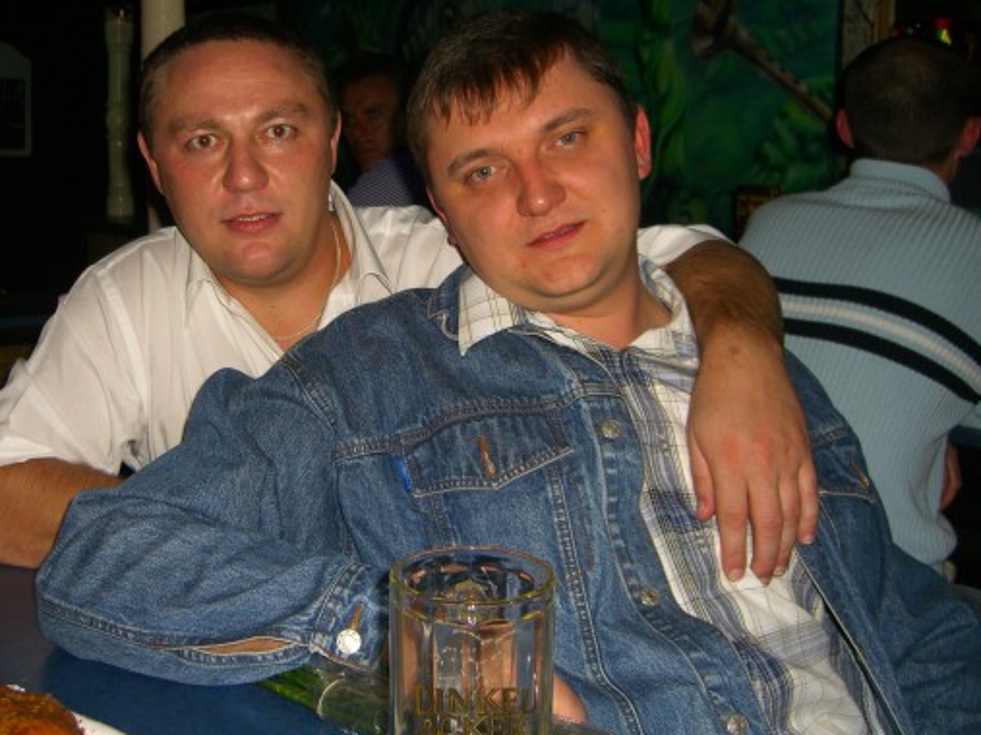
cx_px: 414
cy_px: 308
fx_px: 1275
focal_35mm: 45
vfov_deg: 32.1
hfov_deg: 42.0
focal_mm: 7.9
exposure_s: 1/60
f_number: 2.8
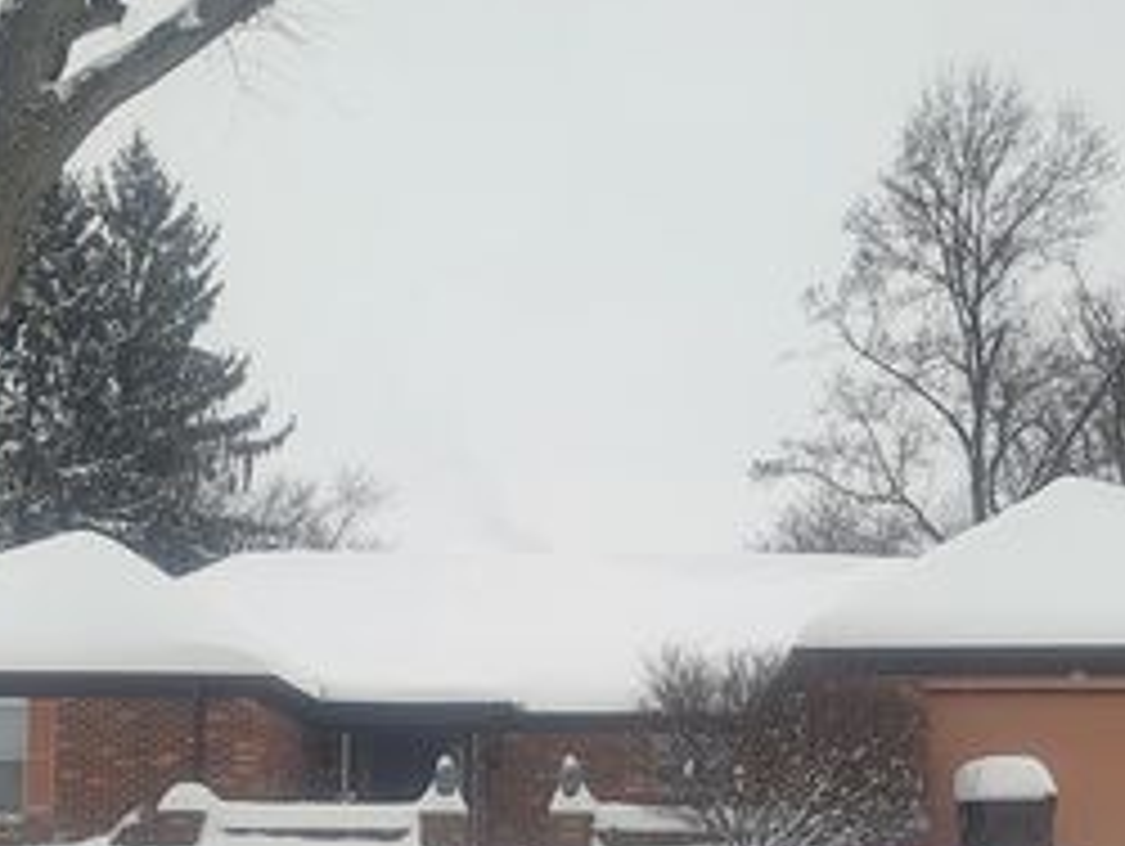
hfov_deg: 39.6
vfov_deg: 29.2
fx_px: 1561
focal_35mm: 48
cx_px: 562
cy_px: 749
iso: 16
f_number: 1.8
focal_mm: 6.7
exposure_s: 1/226
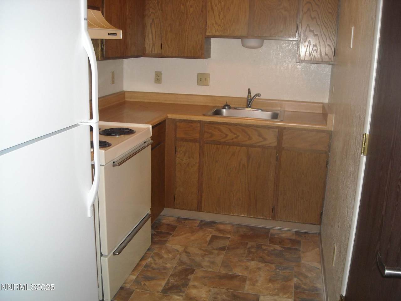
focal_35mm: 35
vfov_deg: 40.7
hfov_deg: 52.6
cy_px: 150
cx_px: 200
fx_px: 405
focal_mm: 5.7
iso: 200
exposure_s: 1/60
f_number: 2.8
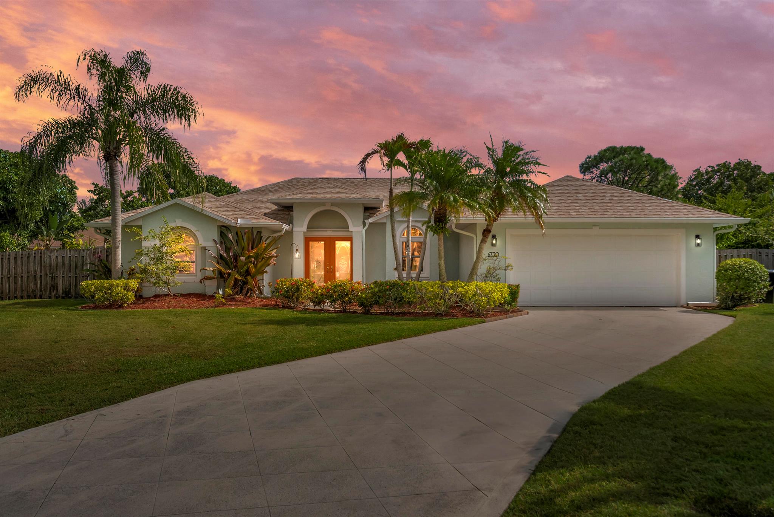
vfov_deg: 37.9
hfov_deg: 54.4
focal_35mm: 35
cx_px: 387
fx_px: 753
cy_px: 258
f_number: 8
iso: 1600
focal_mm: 35
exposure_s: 1/640
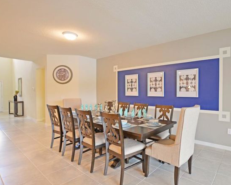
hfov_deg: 84.9
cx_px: 143
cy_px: 94
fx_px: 123
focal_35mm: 18
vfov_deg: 73.8
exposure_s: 1/5
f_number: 4.5
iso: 100
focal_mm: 10
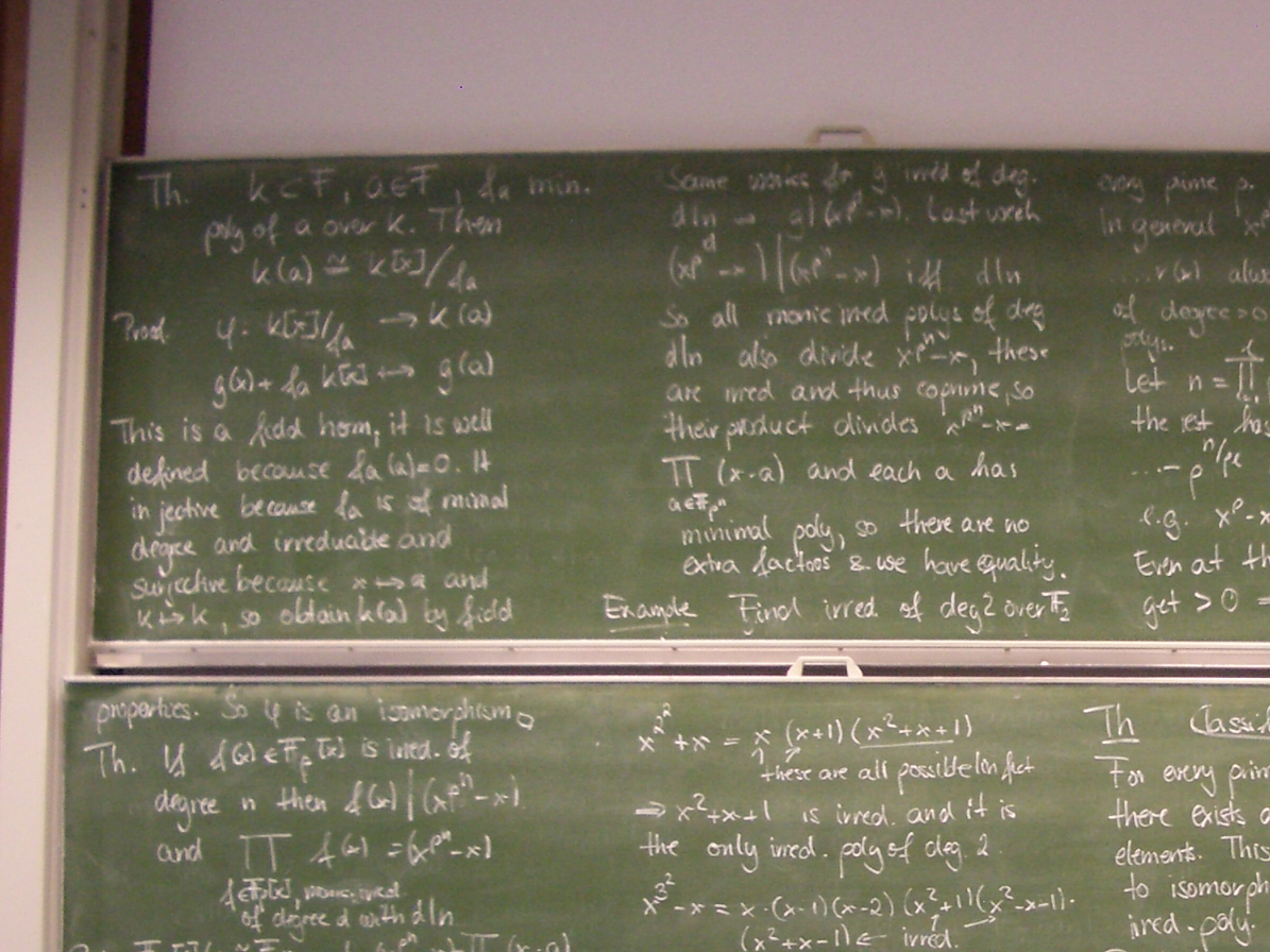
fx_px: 2201
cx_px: 1043
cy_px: 742
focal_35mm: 60
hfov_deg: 31.2
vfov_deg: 24.1
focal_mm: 5.8
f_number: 2.6
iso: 200
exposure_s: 1/13
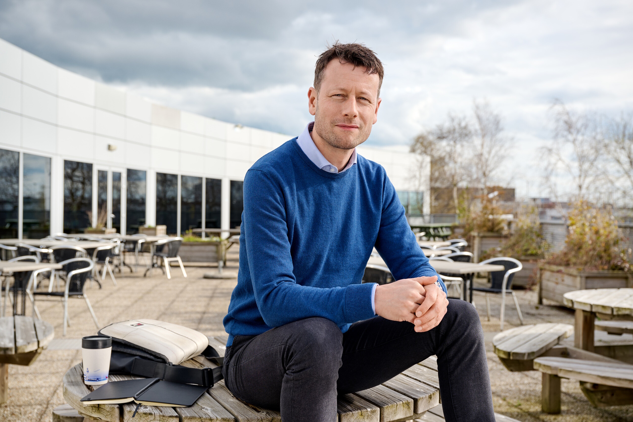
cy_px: 211
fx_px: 738
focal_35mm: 42
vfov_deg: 31.9
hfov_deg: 46.4
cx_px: 316
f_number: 5
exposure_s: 1/200
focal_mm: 42
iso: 64
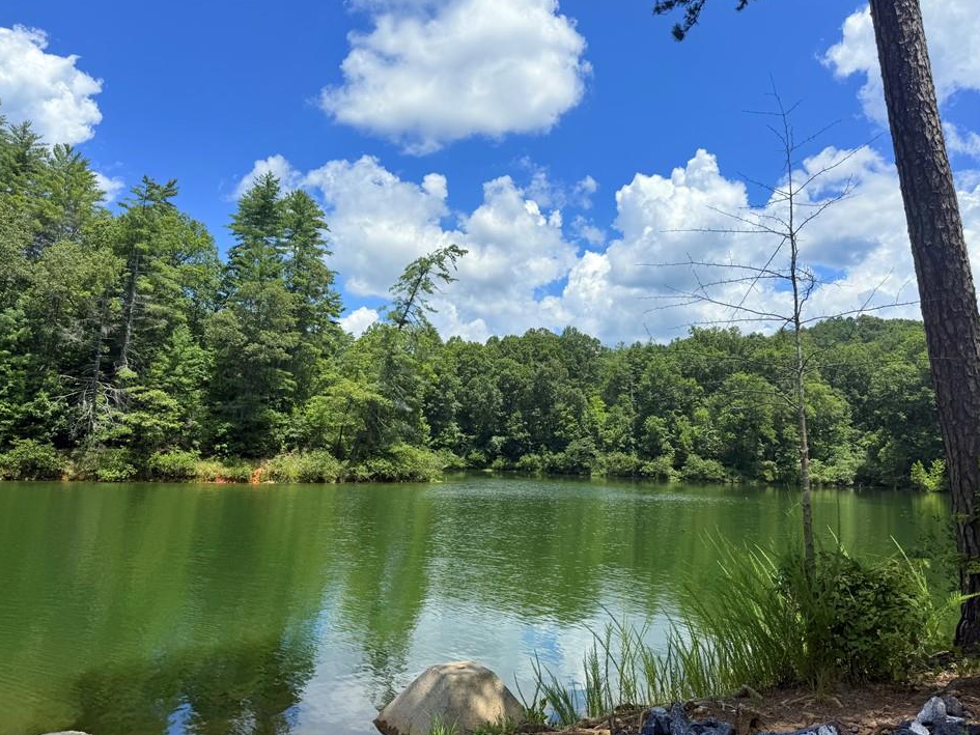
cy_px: 342
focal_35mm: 26
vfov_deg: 53.0
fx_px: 736
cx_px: 509
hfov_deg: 67.3
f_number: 1.78
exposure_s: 1/6173
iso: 80
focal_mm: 6.76
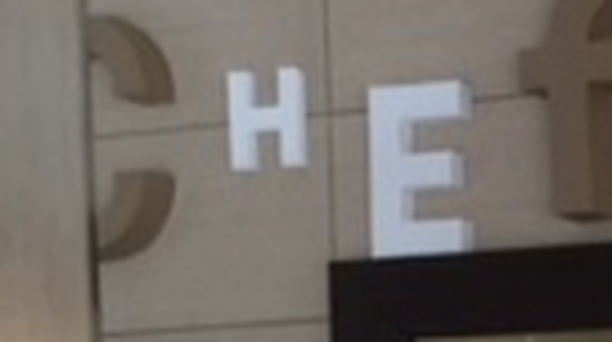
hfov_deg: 12.3
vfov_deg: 7.7
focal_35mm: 149
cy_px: 738
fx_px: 2414
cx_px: 1318
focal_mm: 4.15
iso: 50
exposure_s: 1/17
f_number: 2.2
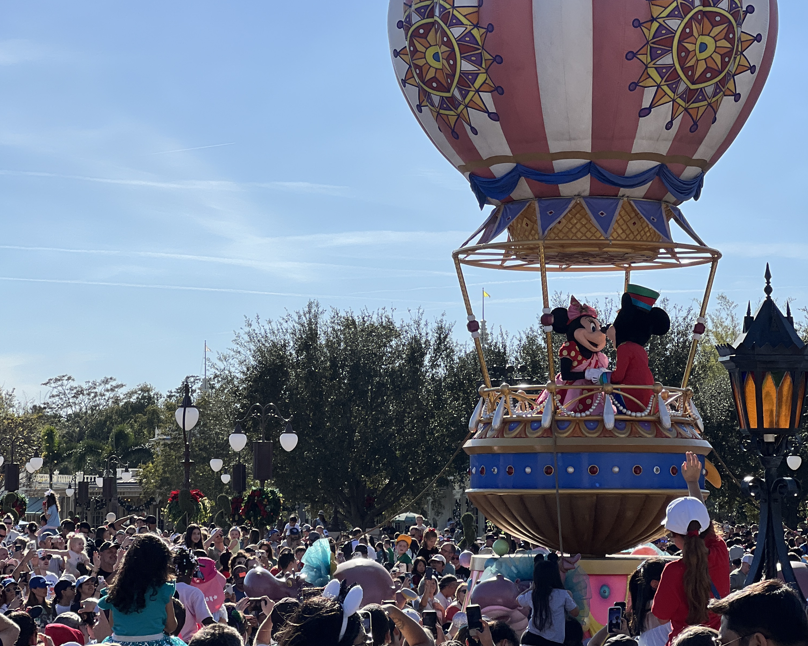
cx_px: 401
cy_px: 331
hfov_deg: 19.0
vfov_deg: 15.2
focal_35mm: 101
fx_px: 2415
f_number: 2.8
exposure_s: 1/1508
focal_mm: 9
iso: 32
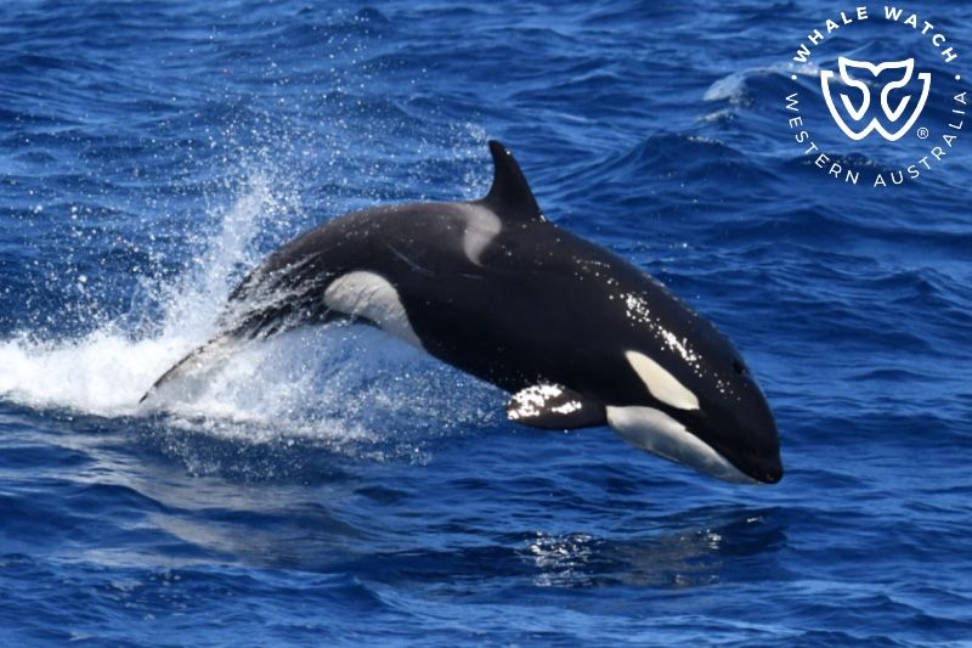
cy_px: 324
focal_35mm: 420
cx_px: 486
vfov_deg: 3.3
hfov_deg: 4.9
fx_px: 11337
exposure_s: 1/8000
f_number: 6
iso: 1100
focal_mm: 420
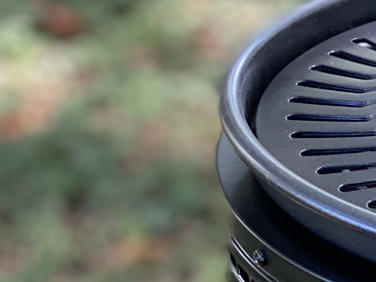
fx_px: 2661
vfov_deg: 5.9
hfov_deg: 7.7
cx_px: 796
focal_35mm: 245
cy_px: 515
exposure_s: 1/122
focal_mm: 6
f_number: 2
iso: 125
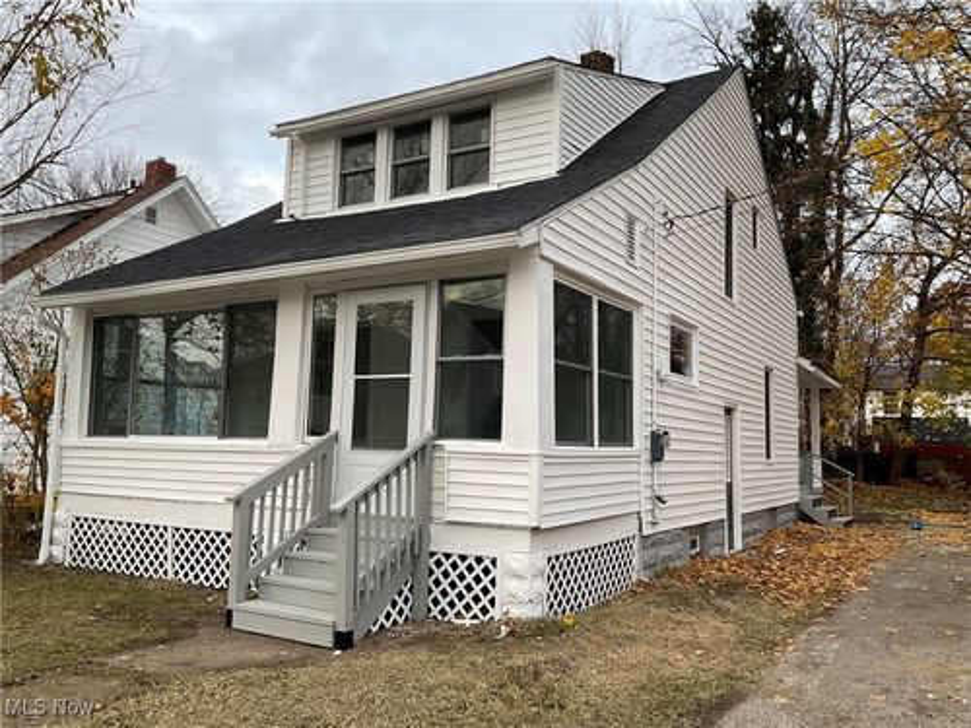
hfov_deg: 61.7
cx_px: 486
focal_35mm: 29
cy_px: 364
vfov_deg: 48.2
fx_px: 813
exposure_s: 1/120
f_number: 1.8
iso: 25
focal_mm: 3
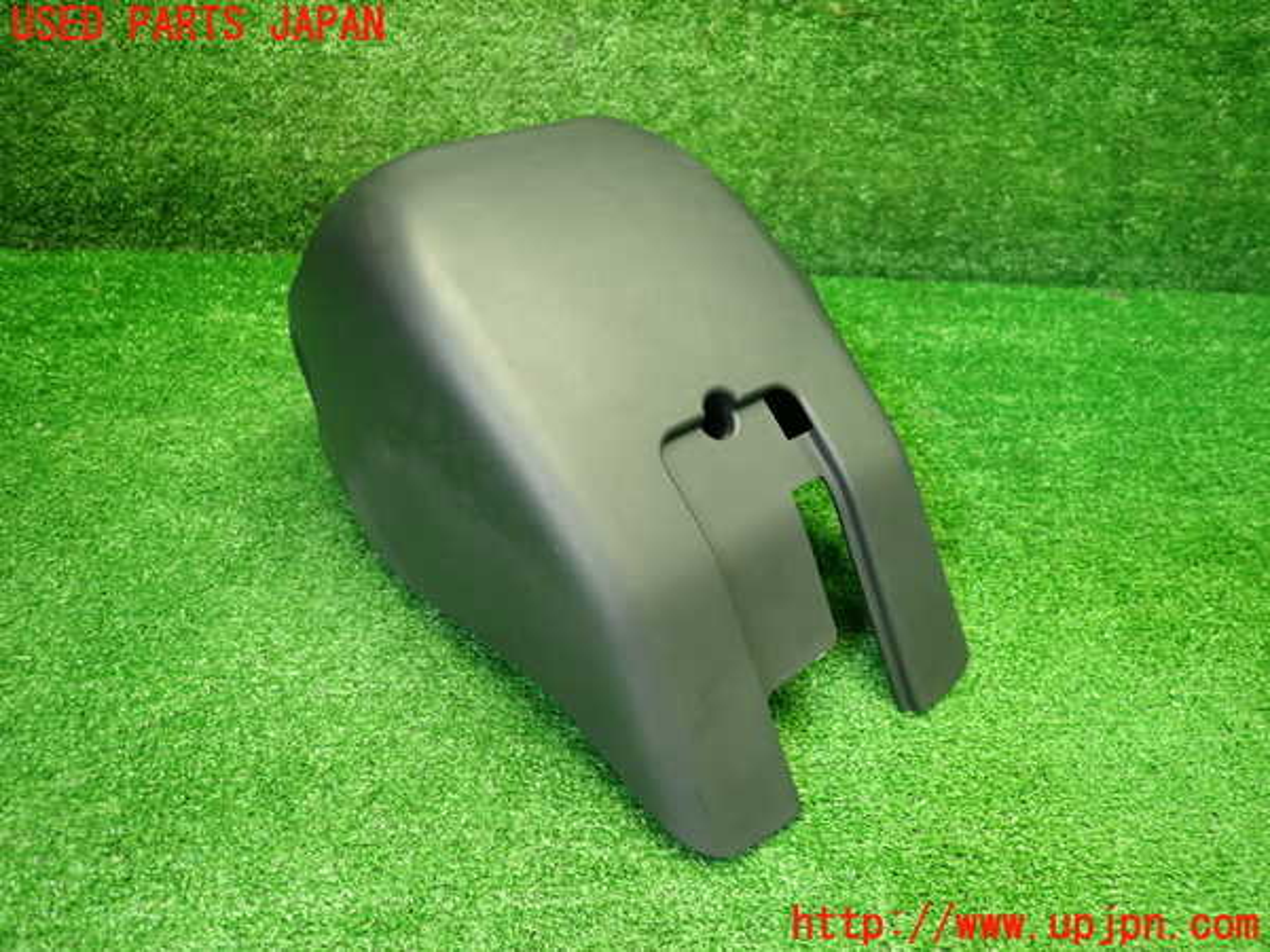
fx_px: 917
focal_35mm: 25
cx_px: 635
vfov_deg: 54.9
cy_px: 476
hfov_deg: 69.4
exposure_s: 1/30
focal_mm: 4.5
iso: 200
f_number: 2
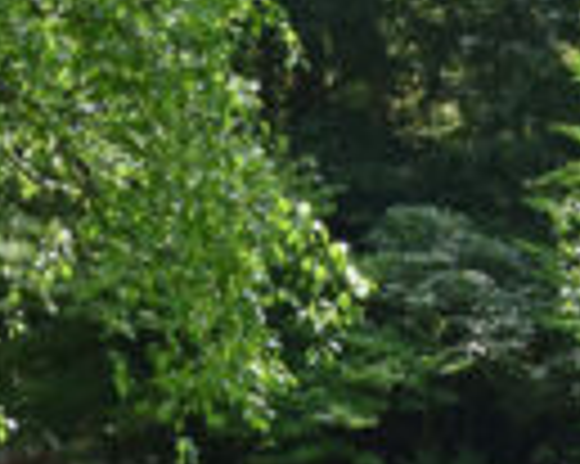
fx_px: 5746
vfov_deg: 4.6
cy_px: 703
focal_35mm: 335
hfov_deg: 5.8
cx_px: 387
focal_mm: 40
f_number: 8
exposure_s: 1/500
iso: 360
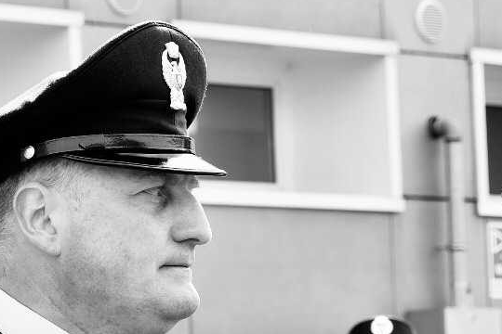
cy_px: 291
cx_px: -317
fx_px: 2844
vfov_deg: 6.7
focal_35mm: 204
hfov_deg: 9.7
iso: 200
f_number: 5.6
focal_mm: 41.3
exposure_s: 1/180
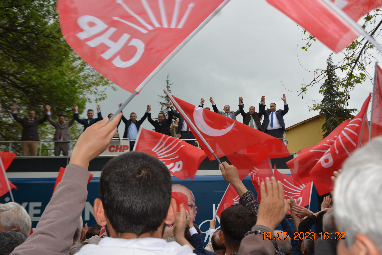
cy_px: 128
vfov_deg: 26.5
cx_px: 191
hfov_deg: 38.9
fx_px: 541
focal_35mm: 51
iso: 100
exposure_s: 1/200
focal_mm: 34
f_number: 5.6
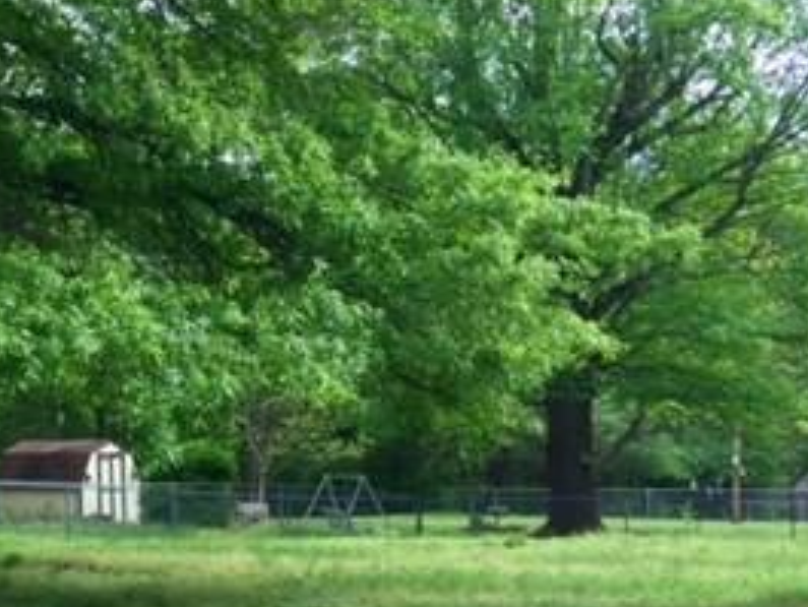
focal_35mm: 70
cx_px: -82
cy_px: 378
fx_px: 1635
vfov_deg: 21.0
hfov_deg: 25.7
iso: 32
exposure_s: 1/395
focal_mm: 4.15
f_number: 2.2
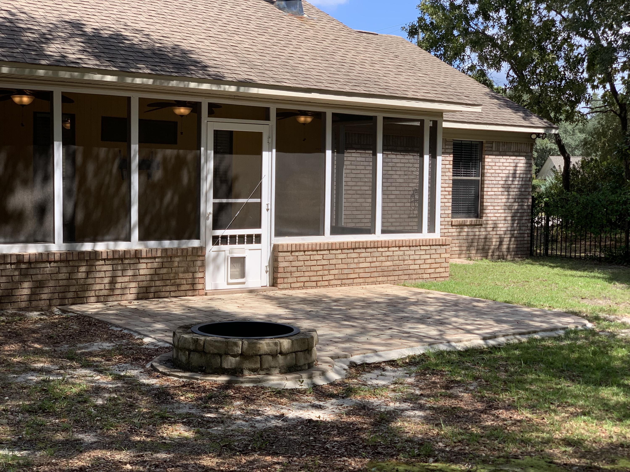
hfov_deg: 36.8
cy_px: 236
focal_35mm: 52
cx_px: 315
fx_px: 946
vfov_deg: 28.0
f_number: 2.4
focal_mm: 6
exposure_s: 1/578
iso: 16
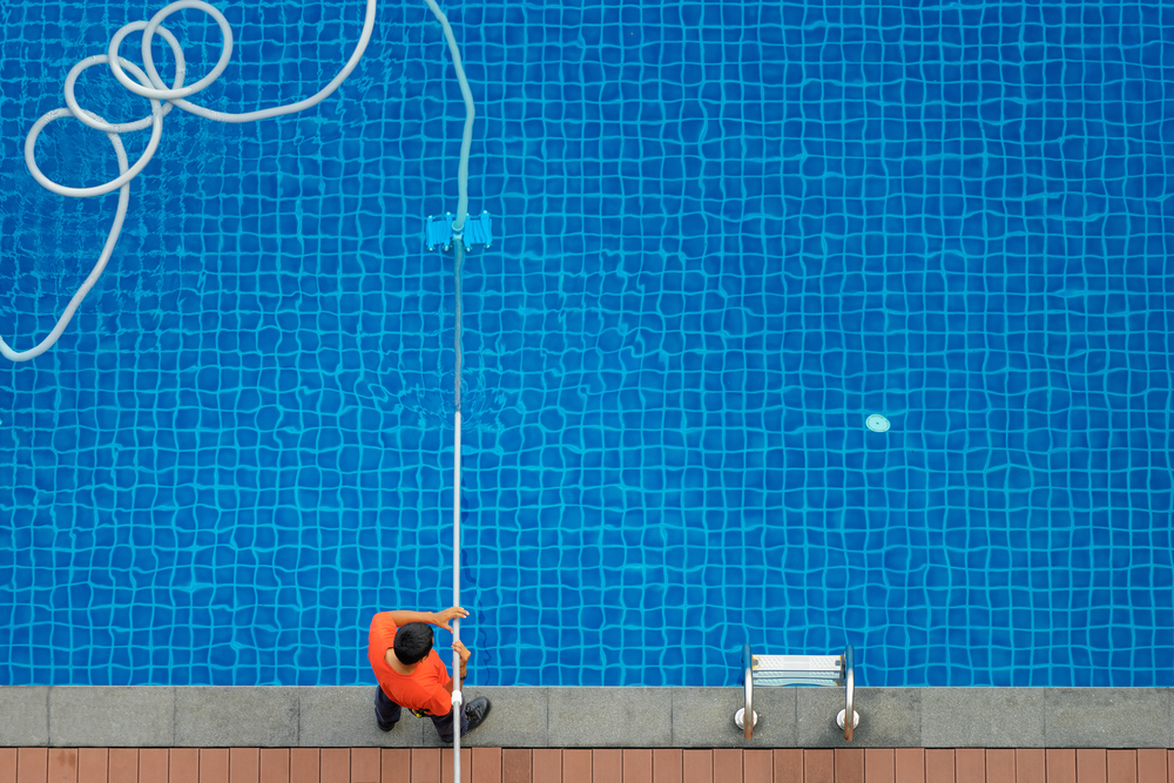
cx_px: 587
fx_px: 6327
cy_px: 392
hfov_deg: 10.6
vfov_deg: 7.1
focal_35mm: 194
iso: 100
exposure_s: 1/100
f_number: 5
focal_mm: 194
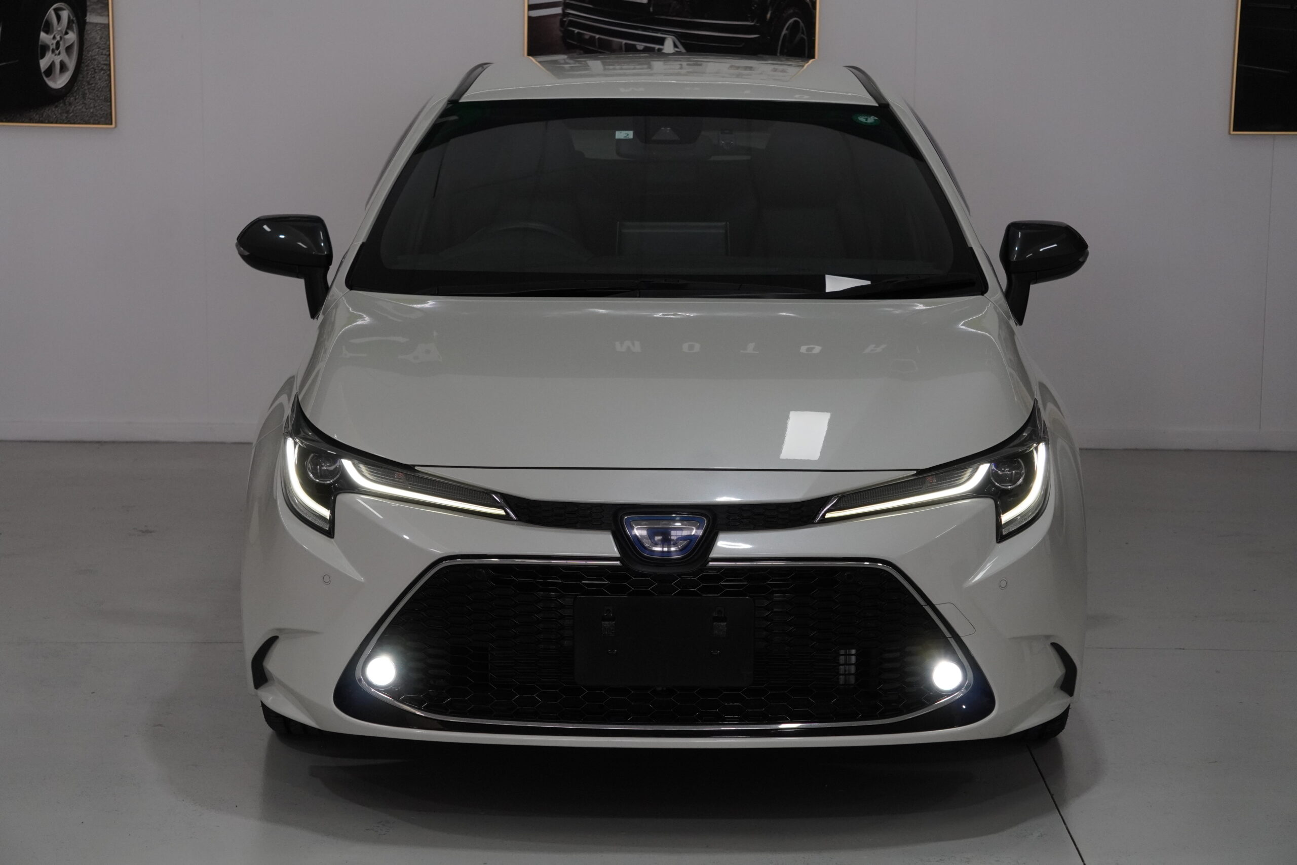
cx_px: 648
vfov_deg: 16.6
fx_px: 2972
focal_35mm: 82
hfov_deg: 24.6
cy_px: 432
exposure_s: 1/200
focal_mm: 55
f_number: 6.3
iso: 1250
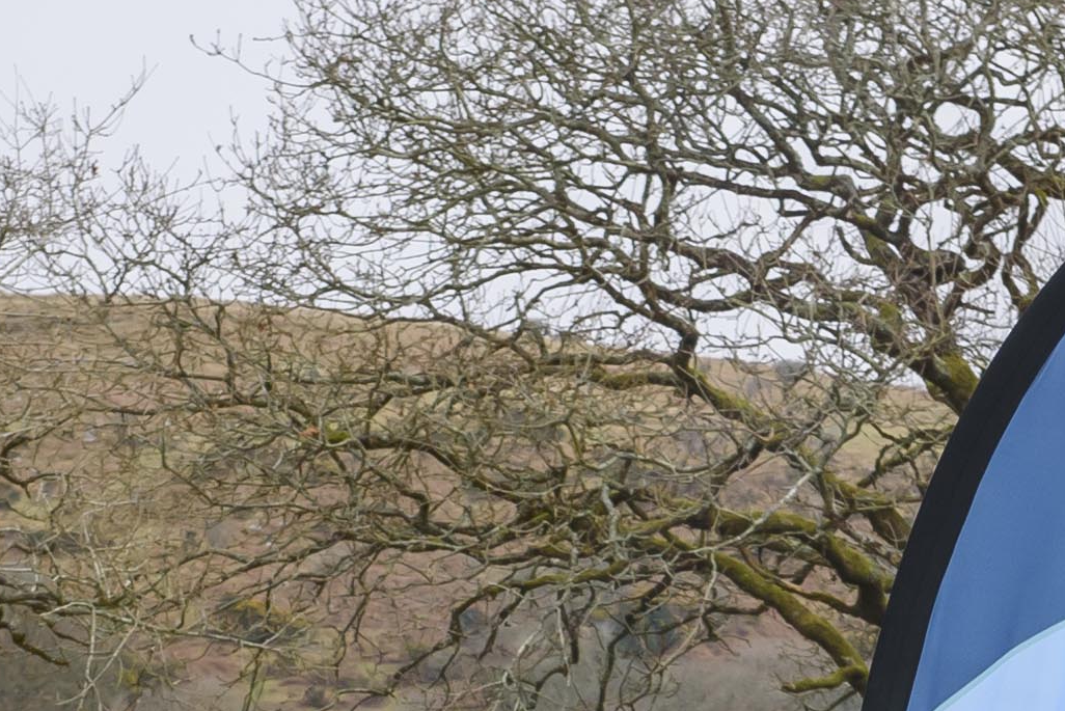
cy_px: 1752
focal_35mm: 387
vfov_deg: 3.5
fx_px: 11453
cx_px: 454
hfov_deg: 5.3
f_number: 8
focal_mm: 66
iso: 400
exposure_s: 1/400
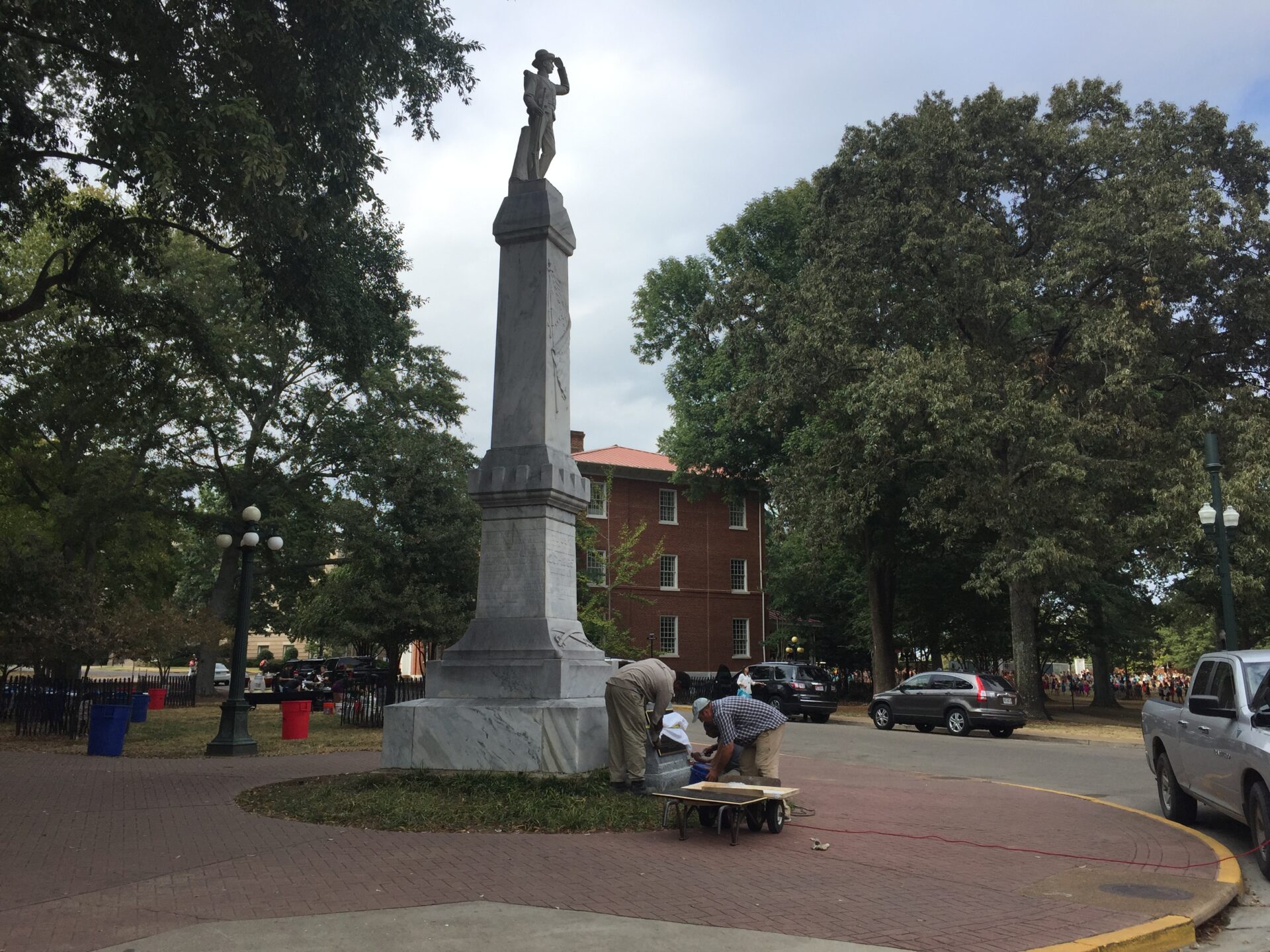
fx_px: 1064
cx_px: 635
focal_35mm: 29
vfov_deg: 48.2
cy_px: 476
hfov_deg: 61.7
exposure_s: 1/1199
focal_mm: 4.15
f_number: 2.2
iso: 32
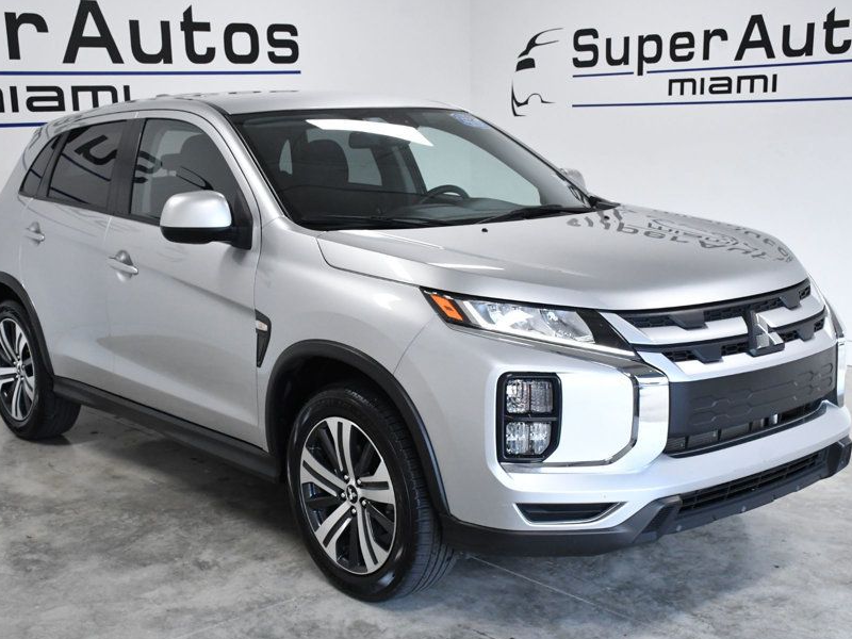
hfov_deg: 39.6
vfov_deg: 30.3
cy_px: 344
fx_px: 1181
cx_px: 395
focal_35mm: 48
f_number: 9
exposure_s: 1/320
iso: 2500
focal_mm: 26
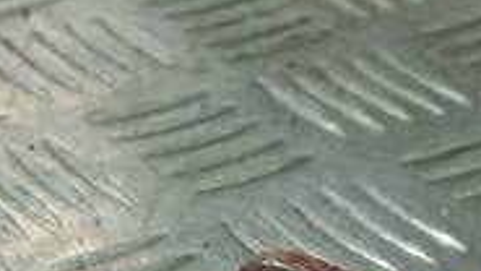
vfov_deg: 7.7
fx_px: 1926
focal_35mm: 151
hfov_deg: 14.0
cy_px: 550
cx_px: -8
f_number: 1.8
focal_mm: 4.6
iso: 32
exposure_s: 1/50
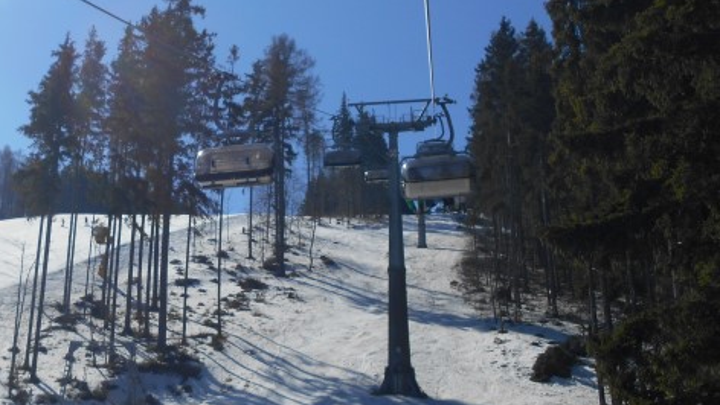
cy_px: 184
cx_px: 134
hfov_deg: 40.9
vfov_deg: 24.9
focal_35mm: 48
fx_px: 917
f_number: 11
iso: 80
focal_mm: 4.7
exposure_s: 1/250
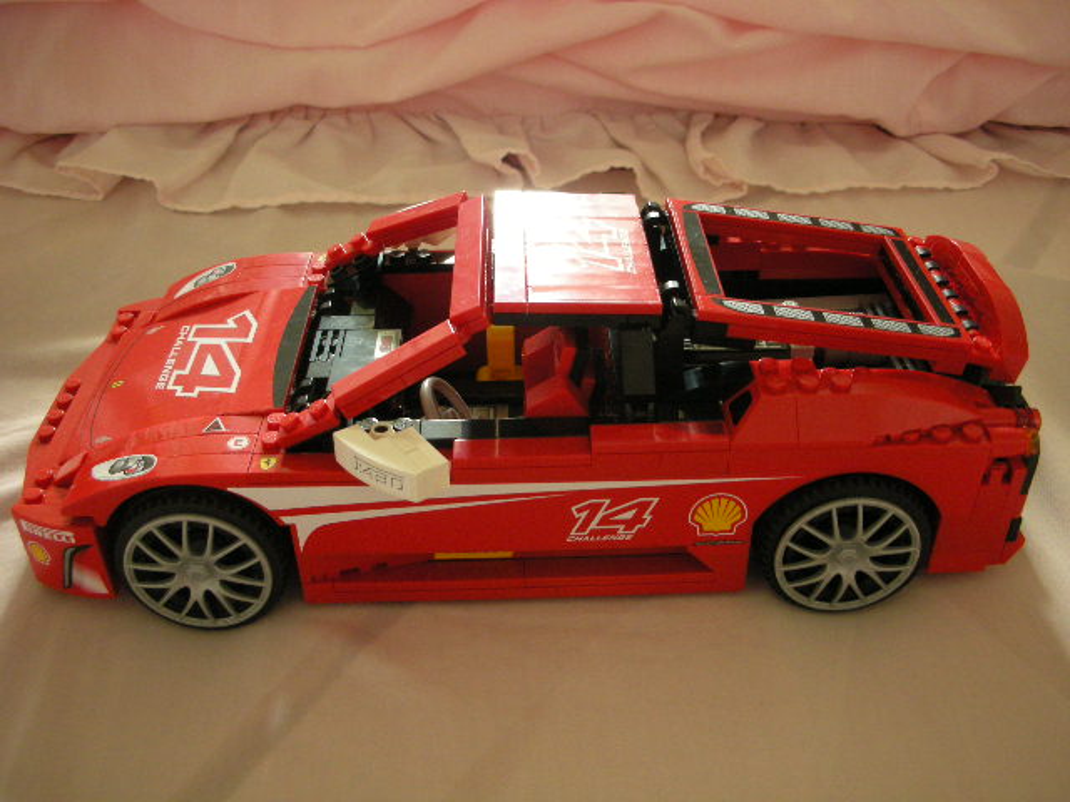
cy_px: 401
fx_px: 1082
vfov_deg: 40.7
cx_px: 535
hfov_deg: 52.6
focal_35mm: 35
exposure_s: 1/29.8
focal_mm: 5.8
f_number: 2.8
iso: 200
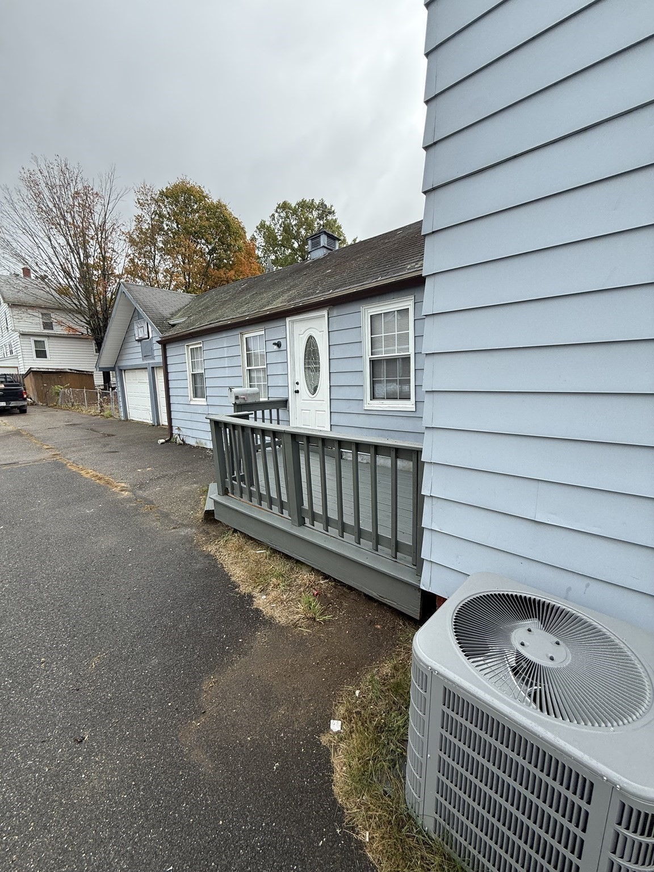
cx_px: 327
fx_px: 353
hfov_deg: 85.7
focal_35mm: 14
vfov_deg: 102.1
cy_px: 436
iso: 50
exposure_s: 1/631
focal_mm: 2.22
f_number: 2.2
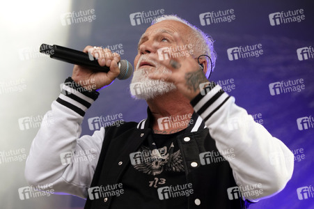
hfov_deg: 18.1
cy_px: 104
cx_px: 157
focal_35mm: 113
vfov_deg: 12.1
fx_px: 985
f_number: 5.6
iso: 1000
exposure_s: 1/160
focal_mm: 113
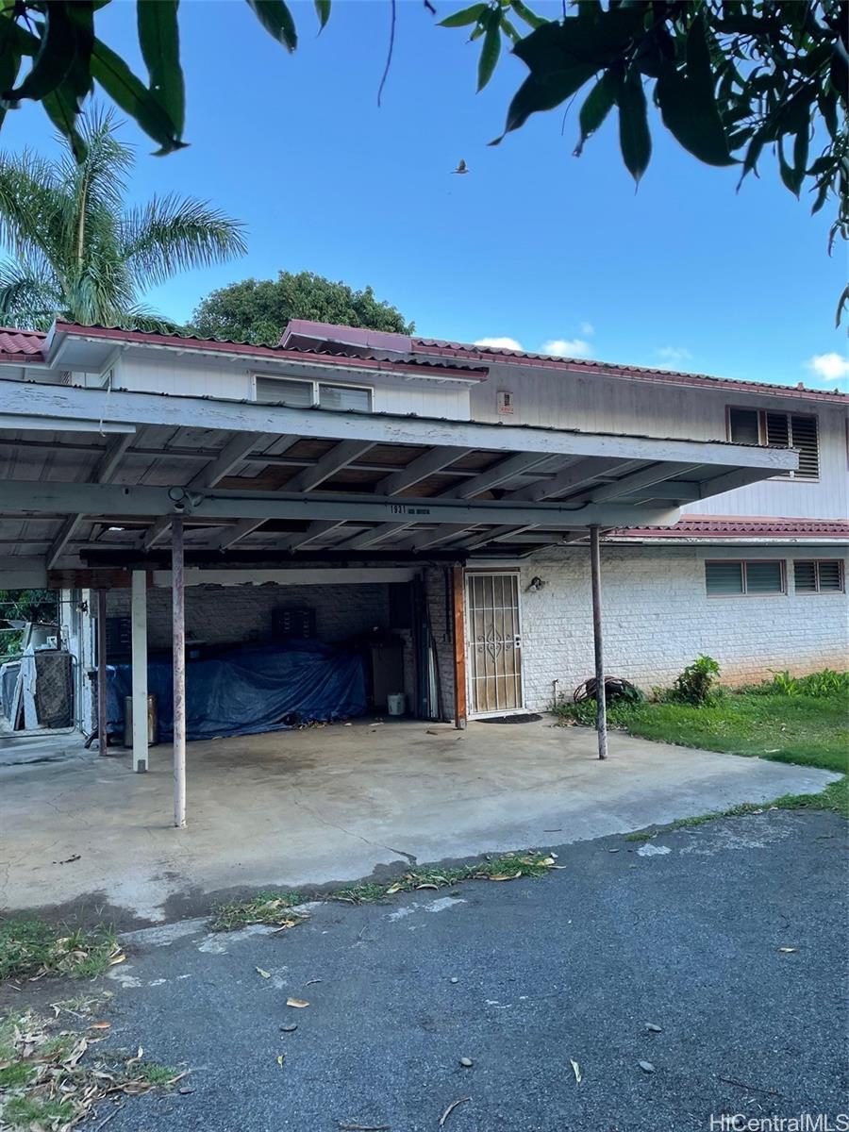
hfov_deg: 53.1
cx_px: 424
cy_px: 566
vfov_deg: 67.3
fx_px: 850
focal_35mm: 26
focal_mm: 4.2
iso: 32
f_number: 1.6
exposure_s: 1/206
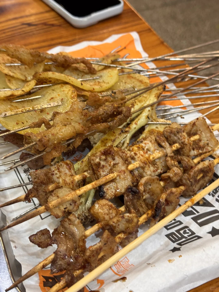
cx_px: 110
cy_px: 146
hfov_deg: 30.3
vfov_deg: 39.7
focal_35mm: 48
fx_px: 405
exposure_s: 1/33
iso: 200
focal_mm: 6.76
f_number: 1.78
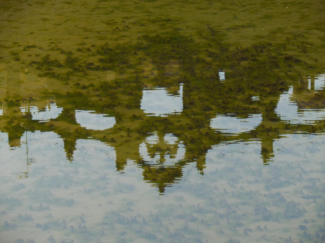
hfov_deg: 12.4
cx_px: 162
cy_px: 122
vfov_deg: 9.3
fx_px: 1493
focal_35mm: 159
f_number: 4.2
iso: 200
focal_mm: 28.3
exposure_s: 1/1000
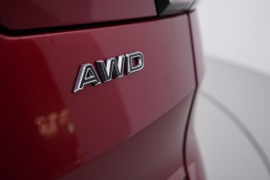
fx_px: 270
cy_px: 90
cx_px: 135
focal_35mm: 36
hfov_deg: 53.1
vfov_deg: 36.9
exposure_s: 1/80
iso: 125
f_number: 4
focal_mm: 24
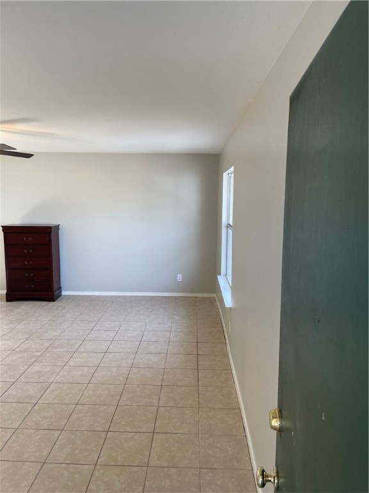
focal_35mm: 26
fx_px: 370
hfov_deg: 53.1
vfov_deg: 67.3
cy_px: 246
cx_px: 184
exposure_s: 1/120
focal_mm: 4.2
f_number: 1.6
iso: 80
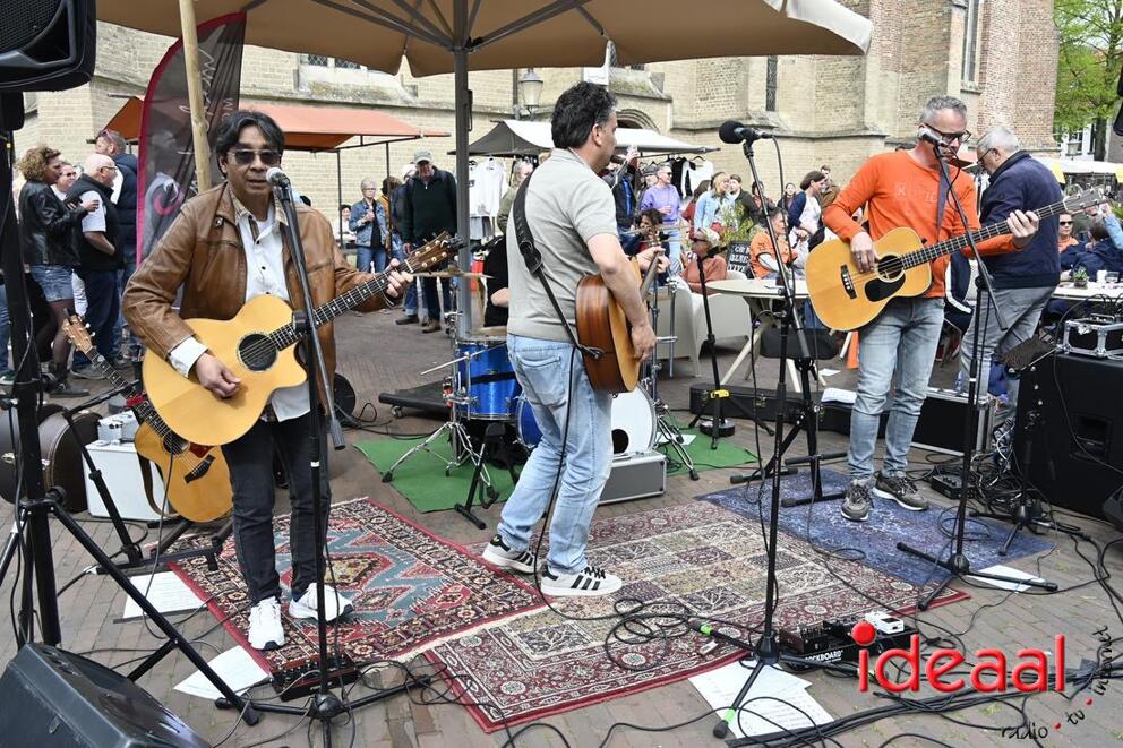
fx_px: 936
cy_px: 374
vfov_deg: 43.6
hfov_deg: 61.9
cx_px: 562
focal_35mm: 30
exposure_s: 1/250
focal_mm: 20.5
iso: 200
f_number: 5.6
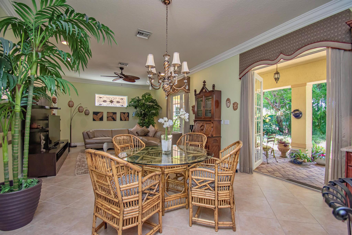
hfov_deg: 100.4
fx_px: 147
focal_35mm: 15
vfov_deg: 77.3
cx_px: 176
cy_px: 118
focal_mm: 10
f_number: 5.6
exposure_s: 1/125
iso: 800
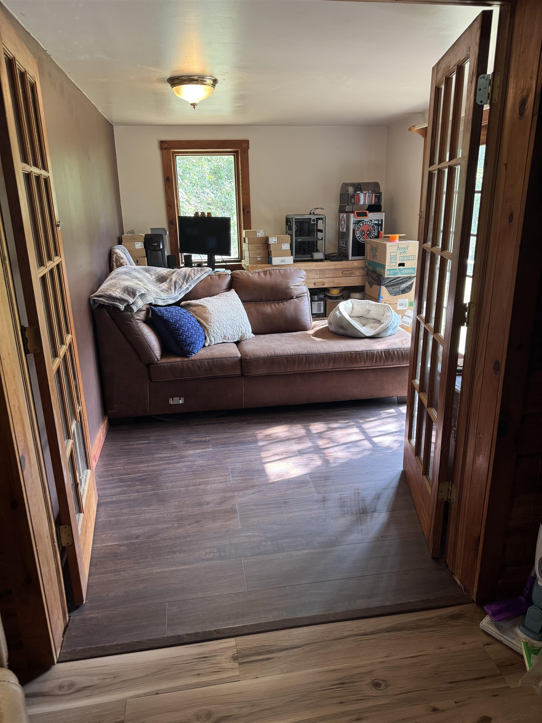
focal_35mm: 24
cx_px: 271
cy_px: 362
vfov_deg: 71.6
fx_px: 501
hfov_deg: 56.8
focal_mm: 6.76
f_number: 1.78
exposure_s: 1/60
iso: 200
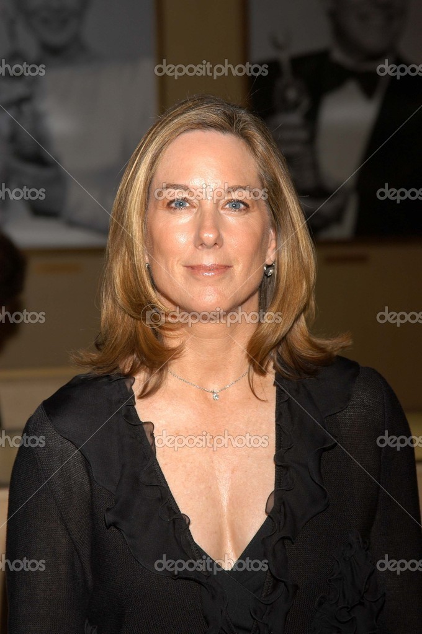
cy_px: 317
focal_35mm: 128
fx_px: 2246
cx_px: 211
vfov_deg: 16.1
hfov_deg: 10.7
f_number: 5.6
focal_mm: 85
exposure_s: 1/180
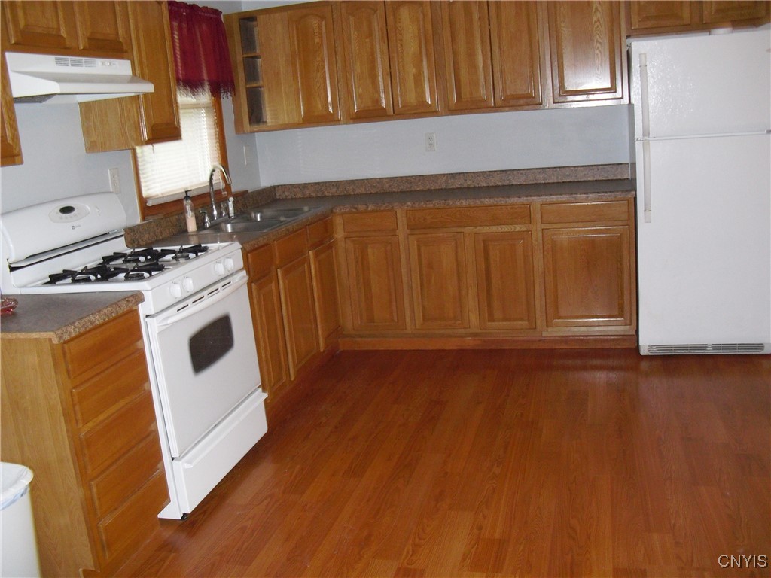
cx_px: 386
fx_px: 802
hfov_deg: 51.4
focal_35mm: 36
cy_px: 289
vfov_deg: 39.7
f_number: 3.1
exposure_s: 1/60
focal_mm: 6.3
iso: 400
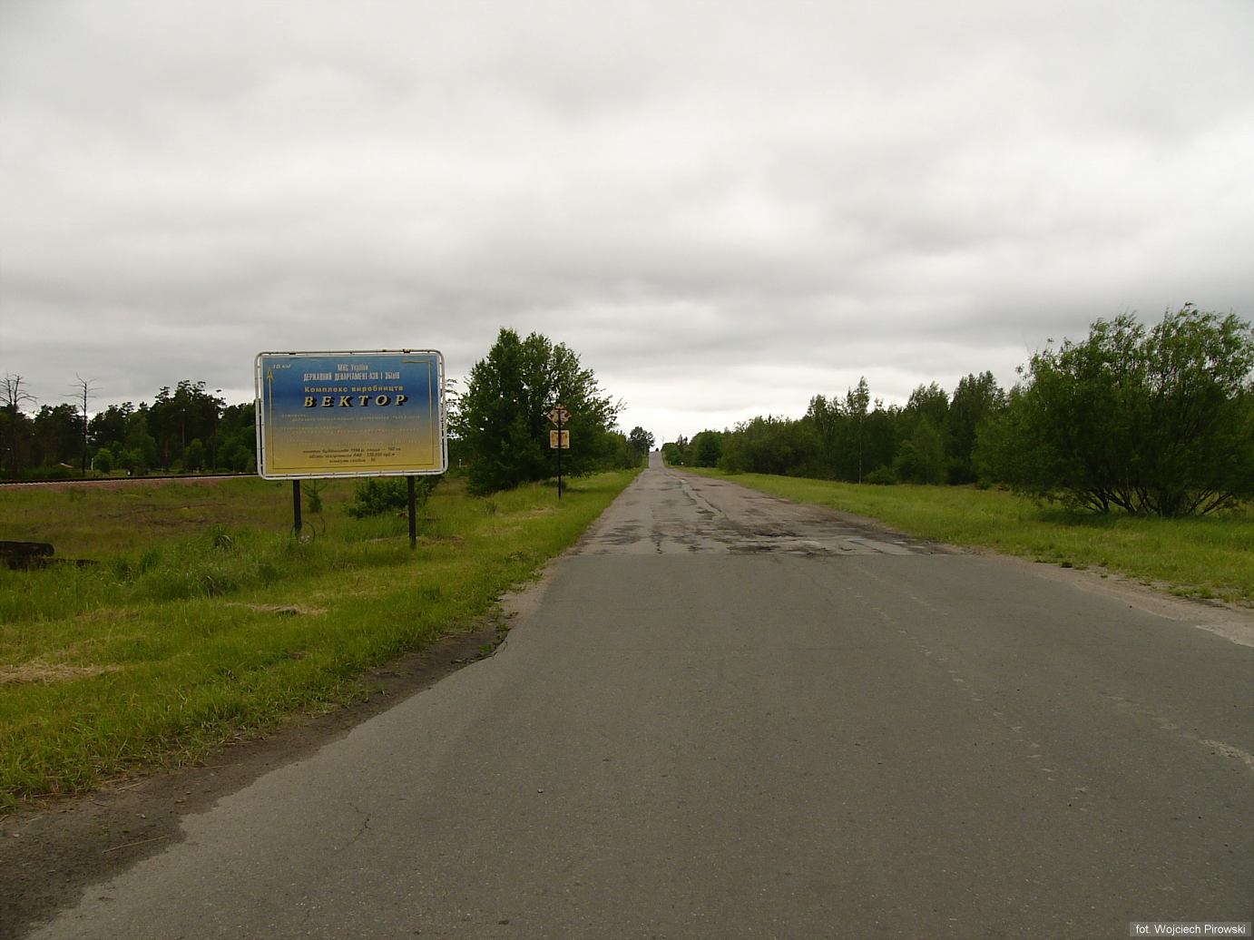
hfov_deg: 51.4
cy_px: 470
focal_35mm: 36
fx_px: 1304
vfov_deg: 39.6
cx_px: 627
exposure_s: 1/200
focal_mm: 6
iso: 50
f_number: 4
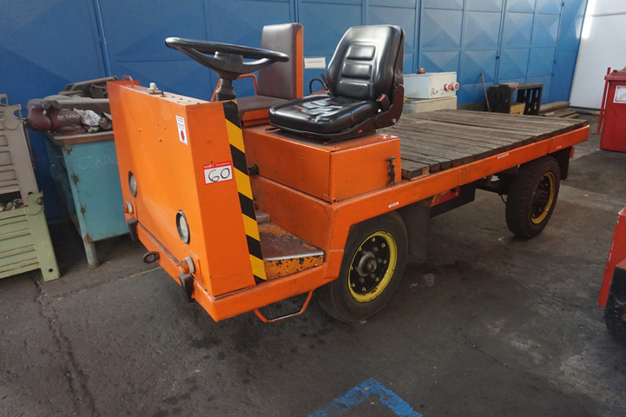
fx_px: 417
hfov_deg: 73.8
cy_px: 208
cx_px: 313
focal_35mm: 24
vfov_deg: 53.1
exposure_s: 1/160
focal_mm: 16
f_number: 3.5
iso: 2000
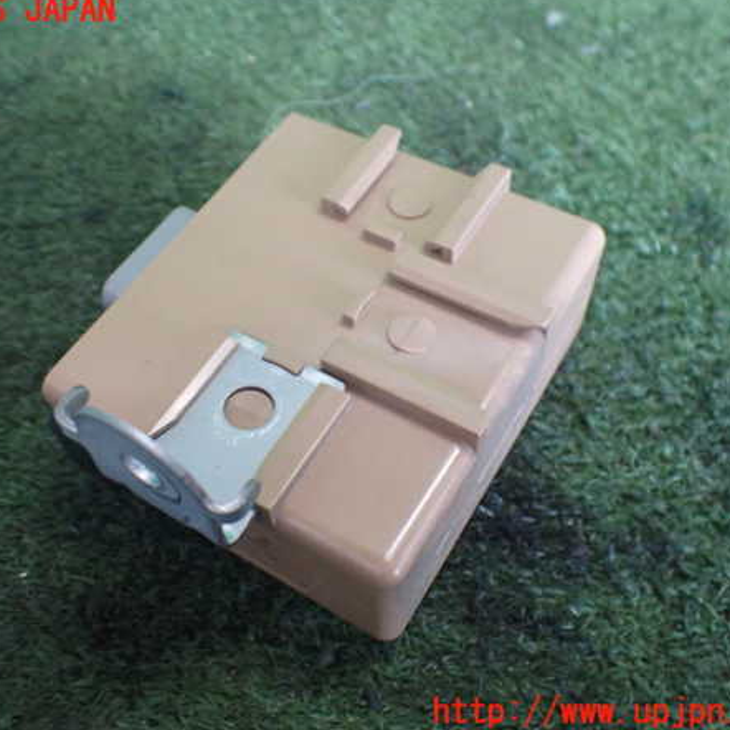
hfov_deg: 45.9
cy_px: 362
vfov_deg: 46.0
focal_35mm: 36
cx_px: 310
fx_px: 859
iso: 800
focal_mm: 5.4
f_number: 2.3
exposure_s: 1/125
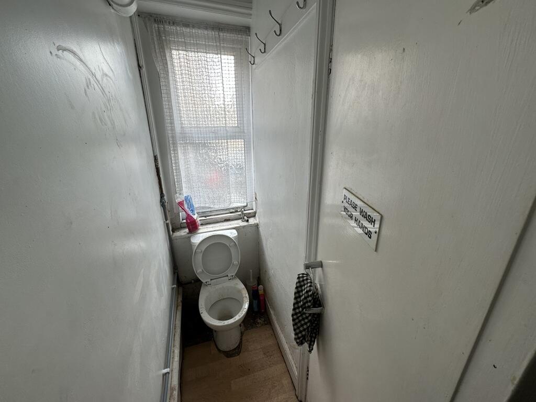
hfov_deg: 102.1
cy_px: 201
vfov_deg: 85.7
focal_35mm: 14
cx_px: 268
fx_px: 217
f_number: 2.2
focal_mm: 2.22
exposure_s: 1/100
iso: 64
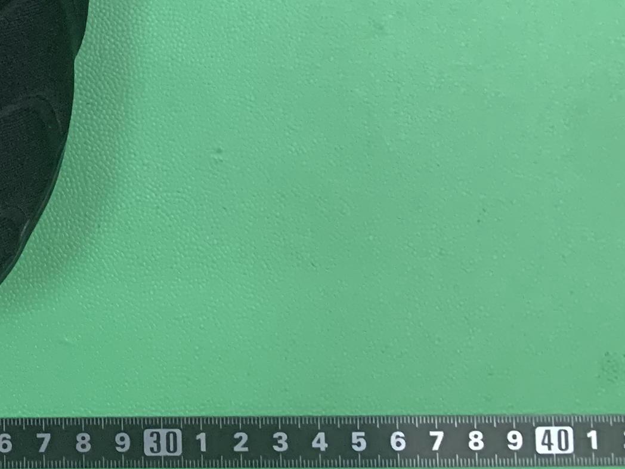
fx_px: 1806
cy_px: -323
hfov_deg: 17.3
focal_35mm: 100
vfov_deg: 13.5
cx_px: -372
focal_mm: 4.25
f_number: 1.8
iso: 320
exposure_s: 1/60
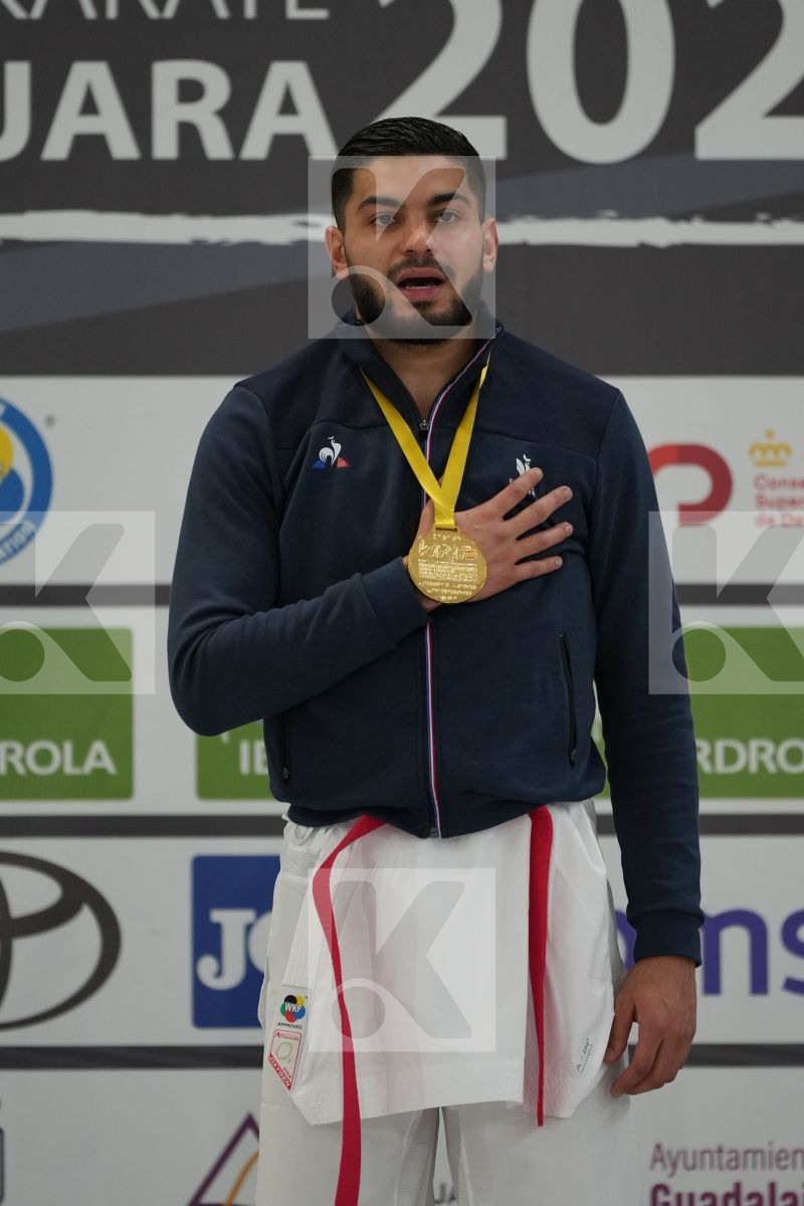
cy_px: 603
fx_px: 10049
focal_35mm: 300
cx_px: 402
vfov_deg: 6.9
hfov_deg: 4.6
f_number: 2.8
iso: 1600
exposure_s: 1/500
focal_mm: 200
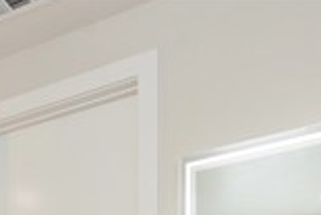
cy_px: 435
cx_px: 39
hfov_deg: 29.4
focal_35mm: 66
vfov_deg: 16.0
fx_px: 590
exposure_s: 1/200
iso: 400
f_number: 7.1
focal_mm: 16
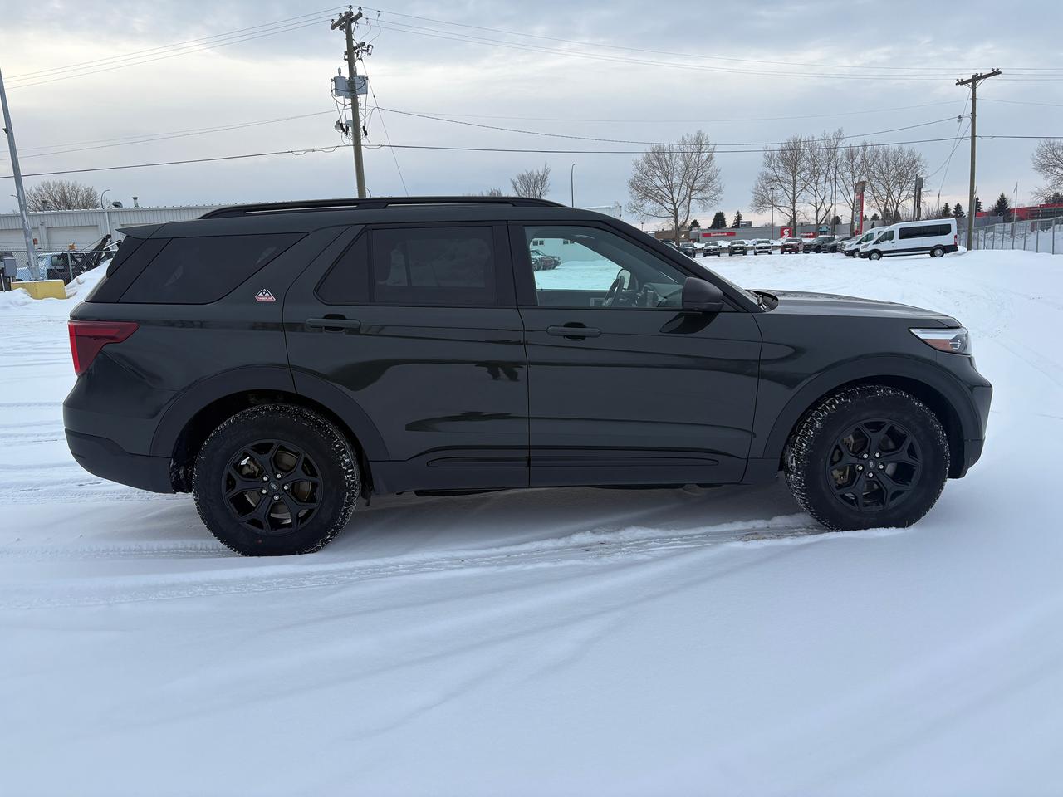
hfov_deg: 67.3
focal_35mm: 26
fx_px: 798
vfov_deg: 53.1
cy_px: 398
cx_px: 532
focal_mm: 5.96
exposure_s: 1/475
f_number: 1.6
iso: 50
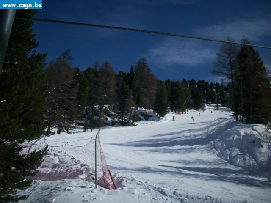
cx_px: 136
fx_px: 290
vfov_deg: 38.7
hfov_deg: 50.1
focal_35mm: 37
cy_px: 102
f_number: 5.6
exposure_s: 1/1259
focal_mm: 6.2
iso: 80
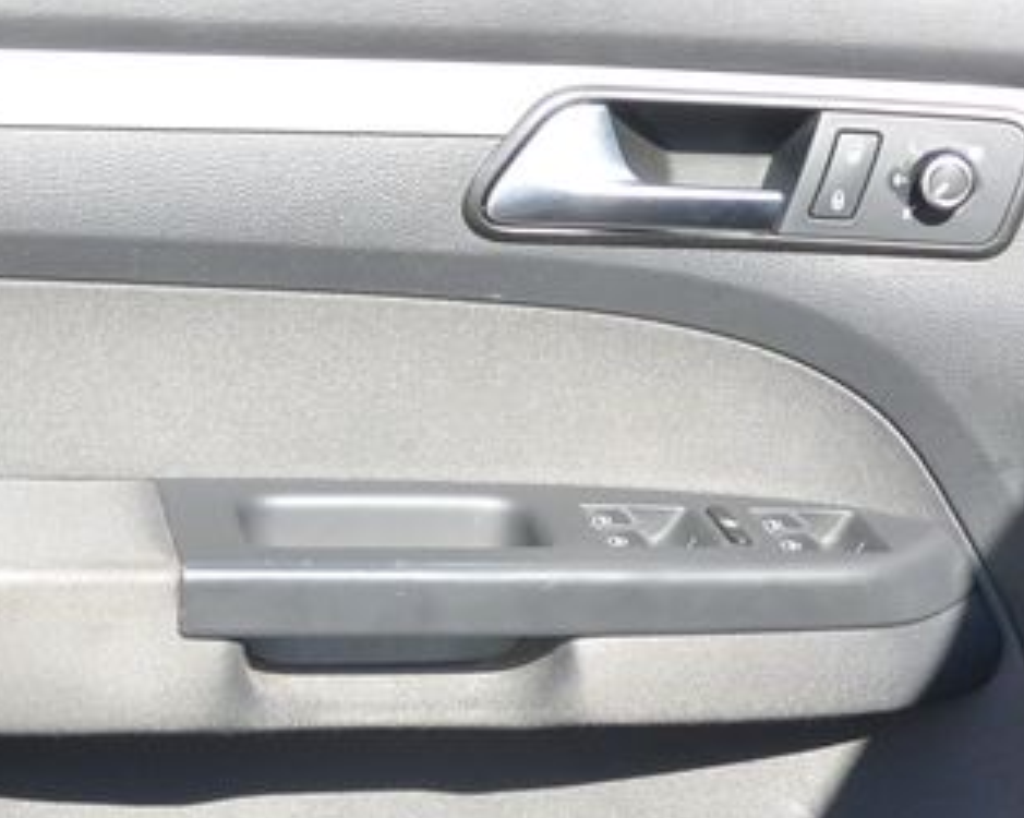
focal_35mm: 86
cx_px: 396
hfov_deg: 22.2
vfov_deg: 17.6
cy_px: 744
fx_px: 2605
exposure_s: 1/500
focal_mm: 10.7
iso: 160
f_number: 4
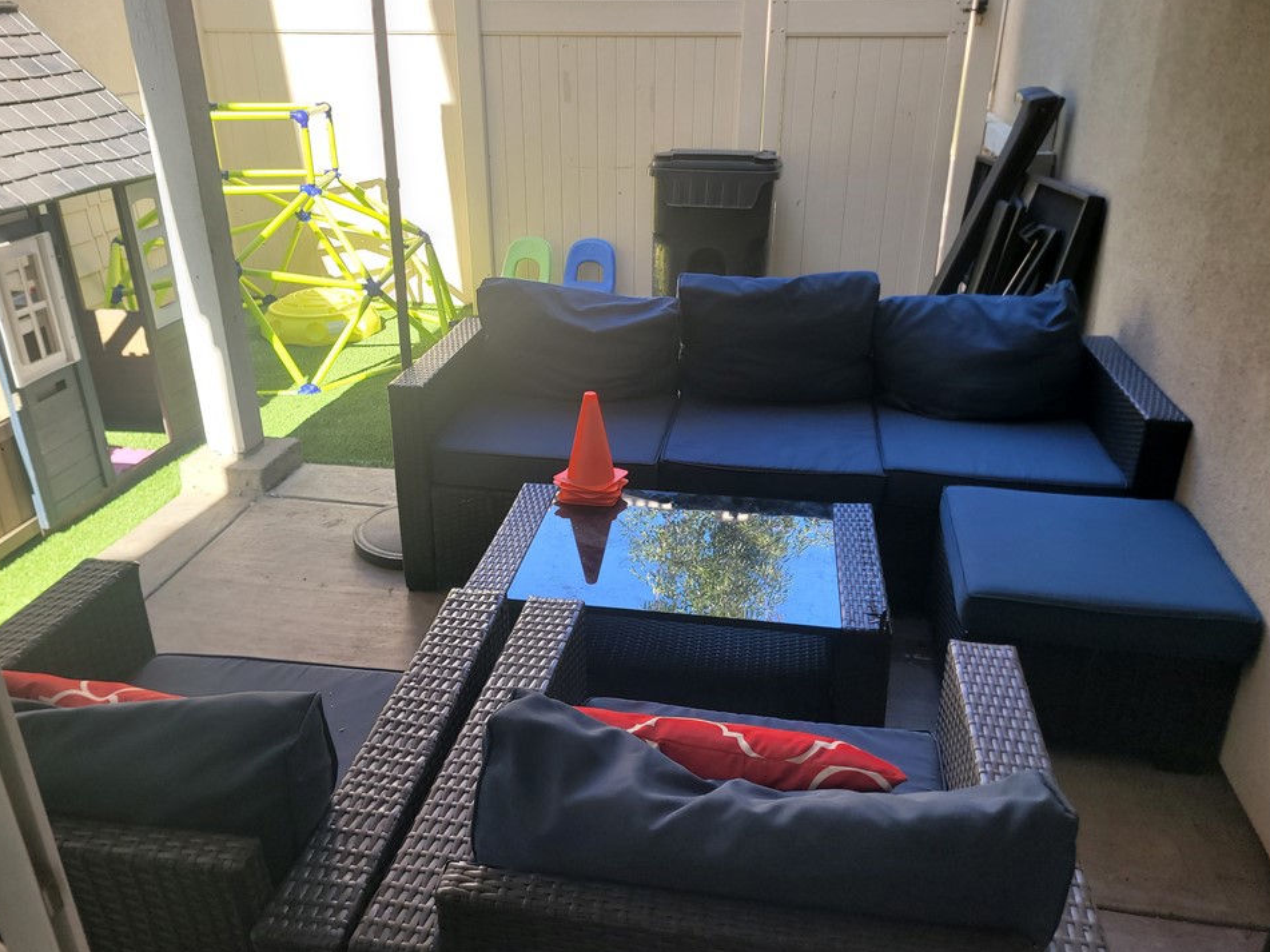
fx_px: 1027
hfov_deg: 63.4
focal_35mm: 28
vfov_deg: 49.7
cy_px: 475
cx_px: 606
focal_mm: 5.4
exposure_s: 1/317
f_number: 1.8
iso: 40
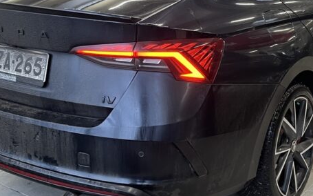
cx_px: 173
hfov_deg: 33.0
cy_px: 37
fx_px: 529
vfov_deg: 20.7
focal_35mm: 62
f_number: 1.6
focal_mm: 5.1
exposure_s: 1/50
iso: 160
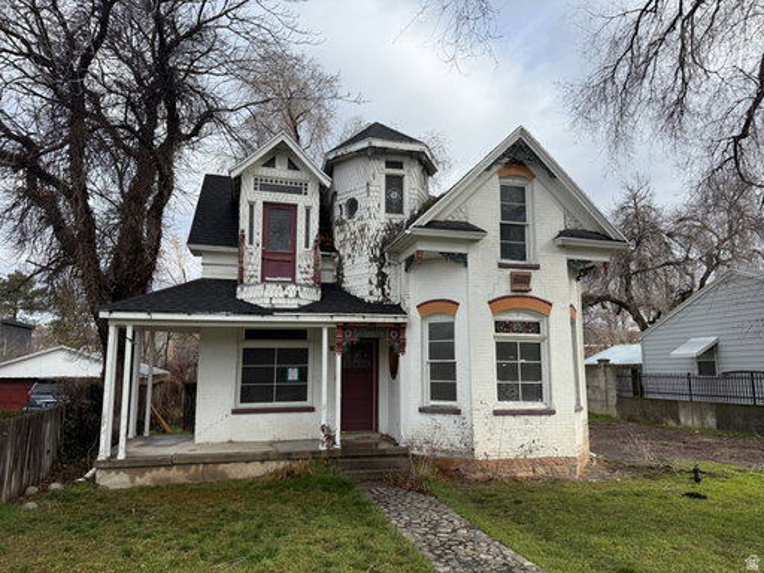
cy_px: 286
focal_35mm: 24
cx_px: 382
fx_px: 530
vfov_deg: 56.8
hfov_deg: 71.6
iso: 80
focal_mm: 6.76
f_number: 1.78
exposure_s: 1/2110
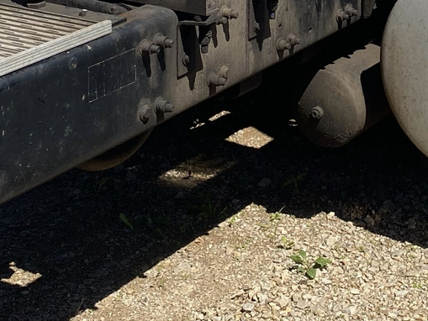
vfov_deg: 13.3
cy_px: -207
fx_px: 1274
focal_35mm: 103
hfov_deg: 18.9
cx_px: 348
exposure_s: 1/2358
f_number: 1.8
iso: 32
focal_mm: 4.25
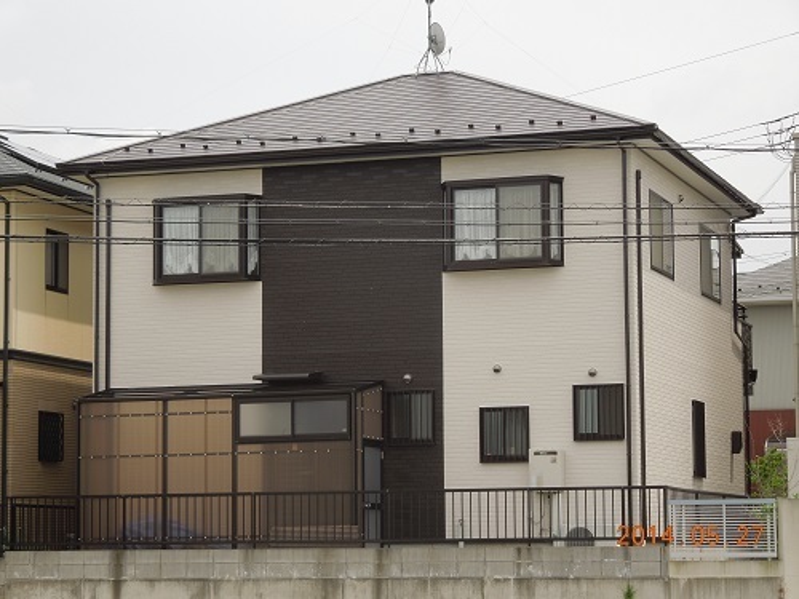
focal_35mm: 106
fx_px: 2447
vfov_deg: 14.0
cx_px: 400
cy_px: 300
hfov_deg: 18.5
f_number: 4.7
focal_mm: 19.1
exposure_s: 1/500
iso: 100
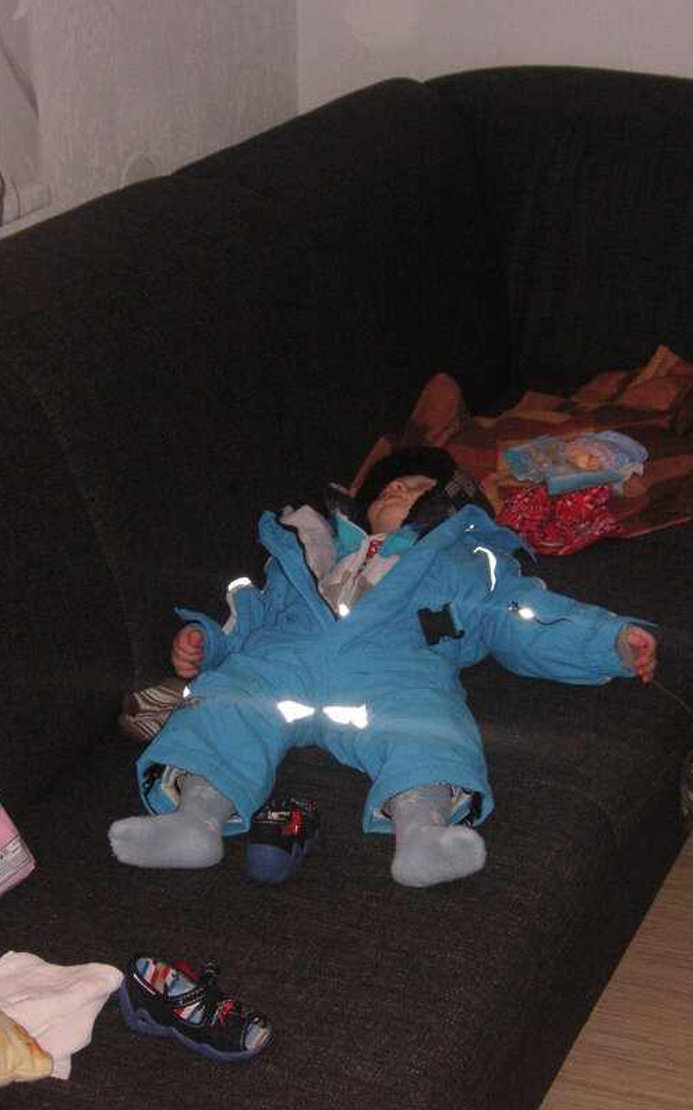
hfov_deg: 20.0
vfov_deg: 31.5
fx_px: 1966
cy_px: 555
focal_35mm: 65
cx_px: 402
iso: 160
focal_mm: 10.2
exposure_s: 1/60
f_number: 3.9
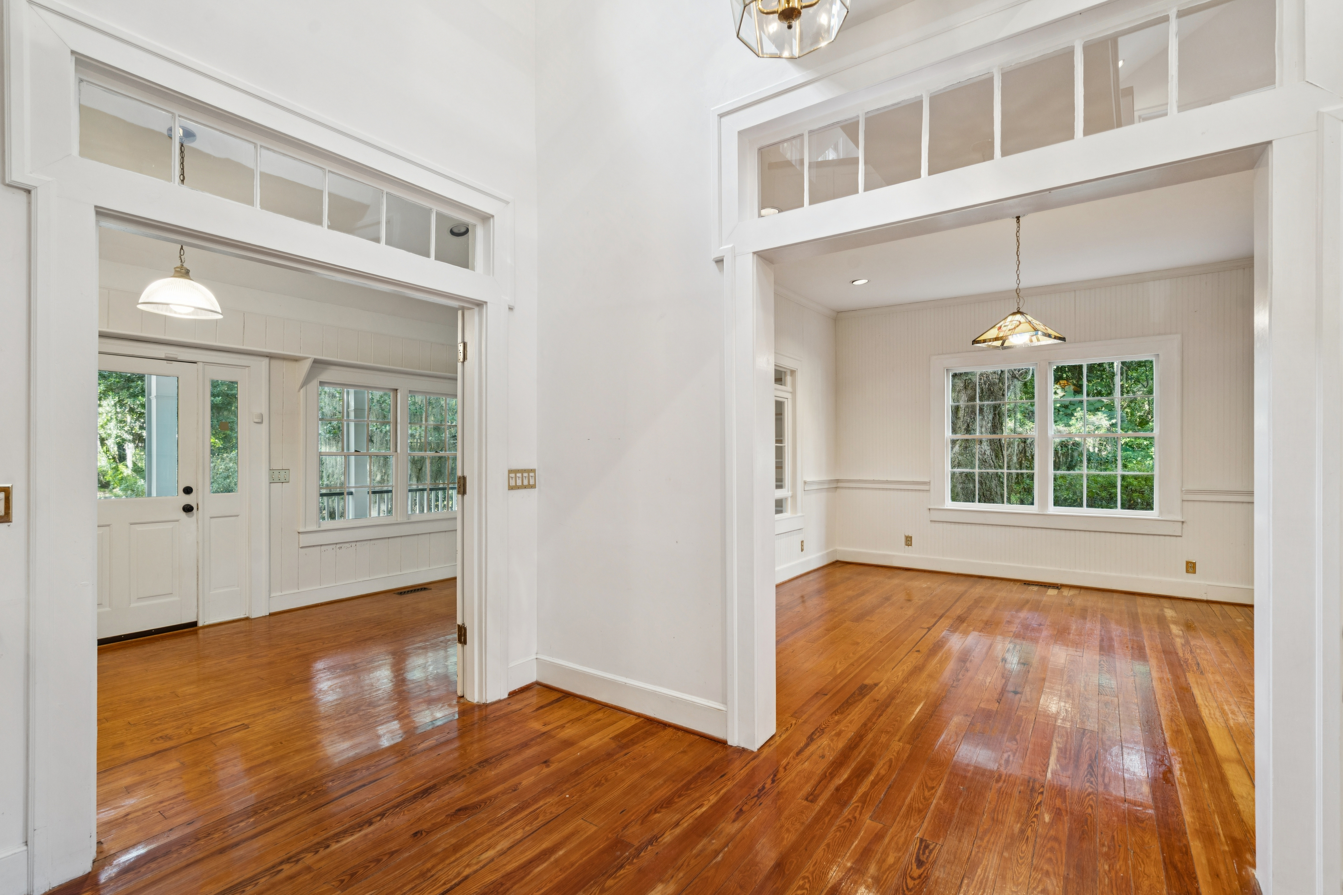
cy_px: 448
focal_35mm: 16
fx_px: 597
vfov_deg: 73.7
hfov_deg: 96.7
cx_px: 672
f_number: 8
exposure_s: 1/3.33
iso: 400
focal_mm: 16
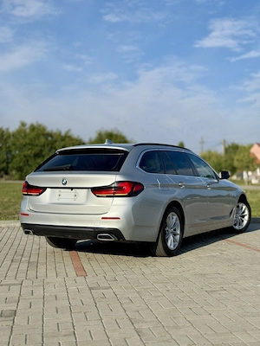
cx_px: 130
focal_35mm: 48
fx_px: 481
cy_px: 173
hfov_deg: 30.3
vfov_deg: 39.7
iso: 64
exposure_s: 1/6536
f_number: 1.78
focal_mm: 6.76
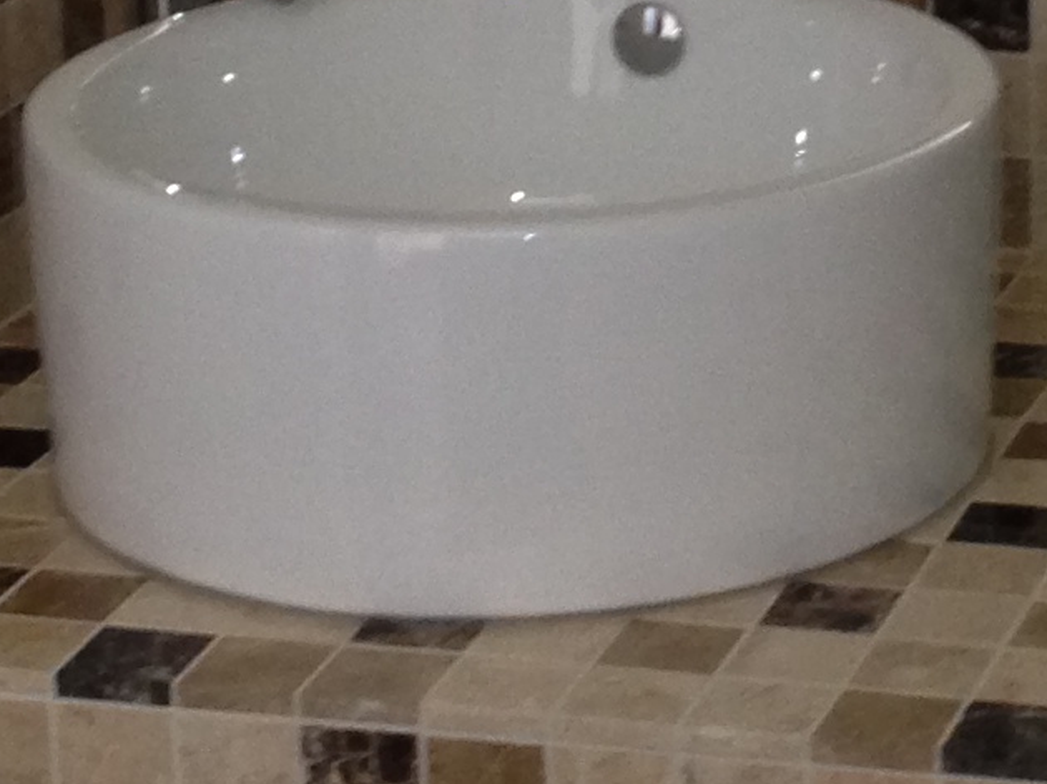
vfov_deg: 8.6
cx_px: 957
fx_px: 5170
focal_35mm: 171
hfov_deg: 11.5
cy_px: -218
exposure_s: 1/20
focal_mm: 4.13
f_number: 2.4
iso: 125
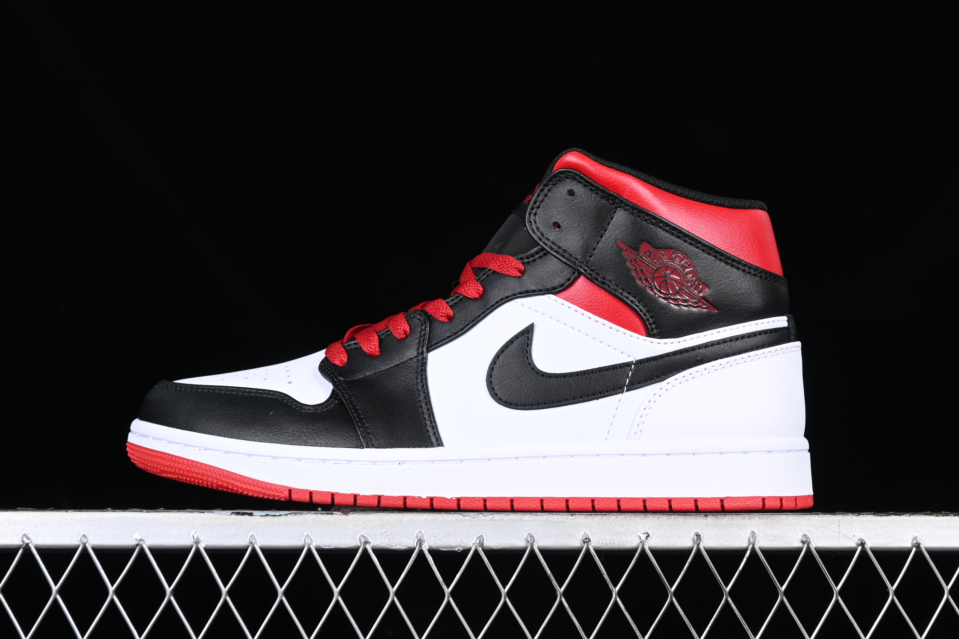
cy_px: 320
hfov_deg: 27.0
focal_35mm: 75
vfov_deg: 18.2
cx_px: 480
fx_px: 1998
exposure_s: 1/80
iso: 160
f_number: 7.1
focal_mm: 50
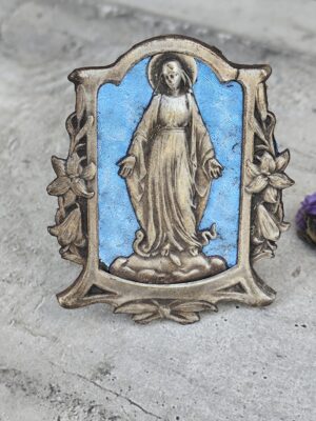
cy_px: 210
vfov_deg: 21.1
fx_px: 1132
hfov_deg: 15.9
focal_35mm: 93
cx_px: 158
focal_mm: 6.19
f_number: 1.65
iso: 80
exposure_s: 1/100
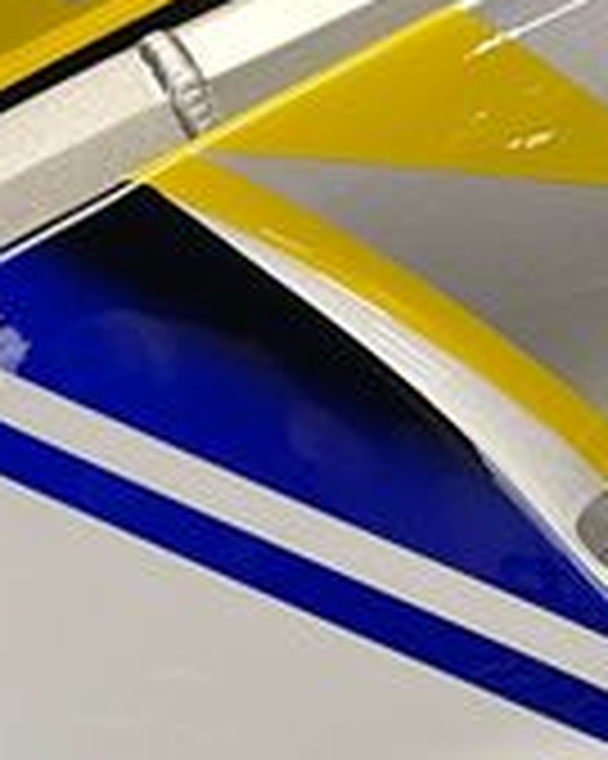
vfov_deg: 19.4
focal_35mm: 96
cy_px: 760
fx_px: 2161
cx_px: -41
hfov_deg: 15.6
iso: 100
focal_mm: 5.1
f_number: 1.6
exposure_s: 1/50
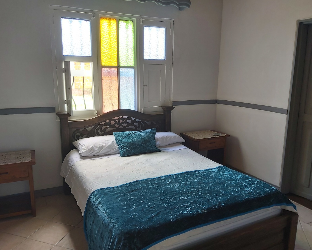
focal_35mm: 28
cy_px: 123
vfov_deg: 51.5
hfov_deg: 62.2
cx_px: 157
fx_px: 259
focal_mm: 3.92
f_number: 1.7
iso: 64
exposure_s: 1/50
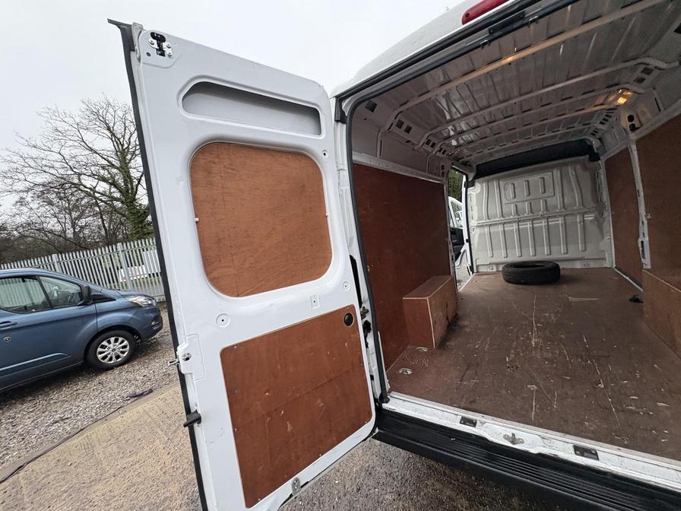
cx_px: 340
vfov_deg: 85.7
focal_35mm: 14
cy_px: 256
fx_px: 275
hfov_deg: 102.1
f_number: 2.2
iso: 250
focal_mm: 2.22
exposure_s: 1/70
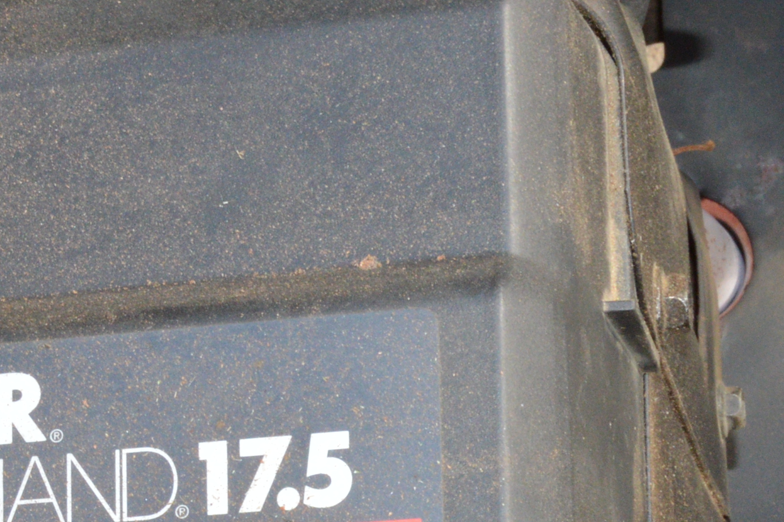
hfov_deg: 12.2
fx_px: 3612
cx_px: -79
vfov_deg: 8.2
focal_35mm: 166
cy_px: 426
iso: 800
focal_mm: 34
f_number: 18
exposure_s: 1/200
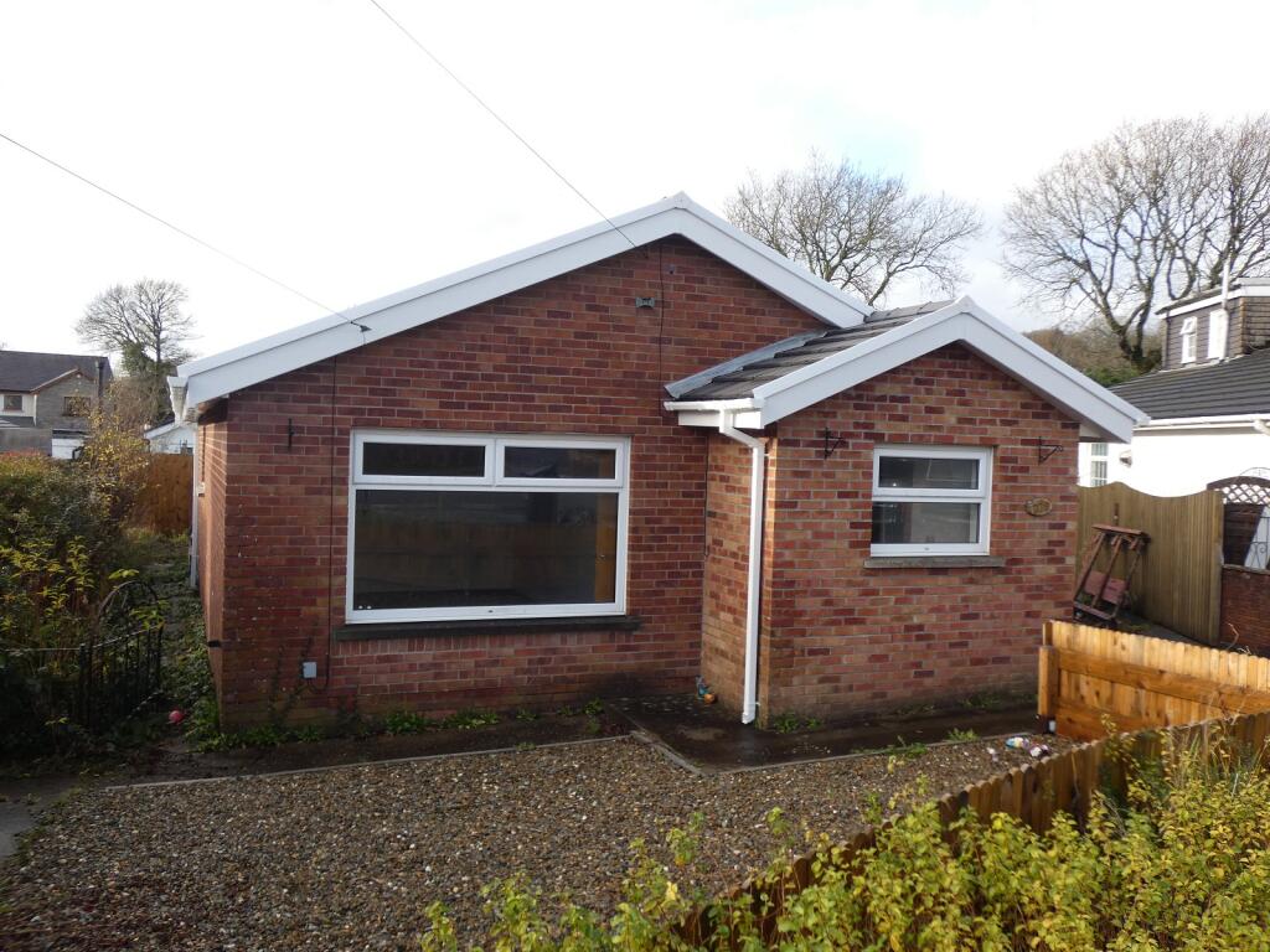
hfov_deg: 58.4
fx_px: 1137
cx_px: 635
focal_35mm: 31
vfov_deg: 45.4
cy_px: 476
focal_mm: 5.5
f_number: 3.3
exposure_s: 1/200
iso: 80
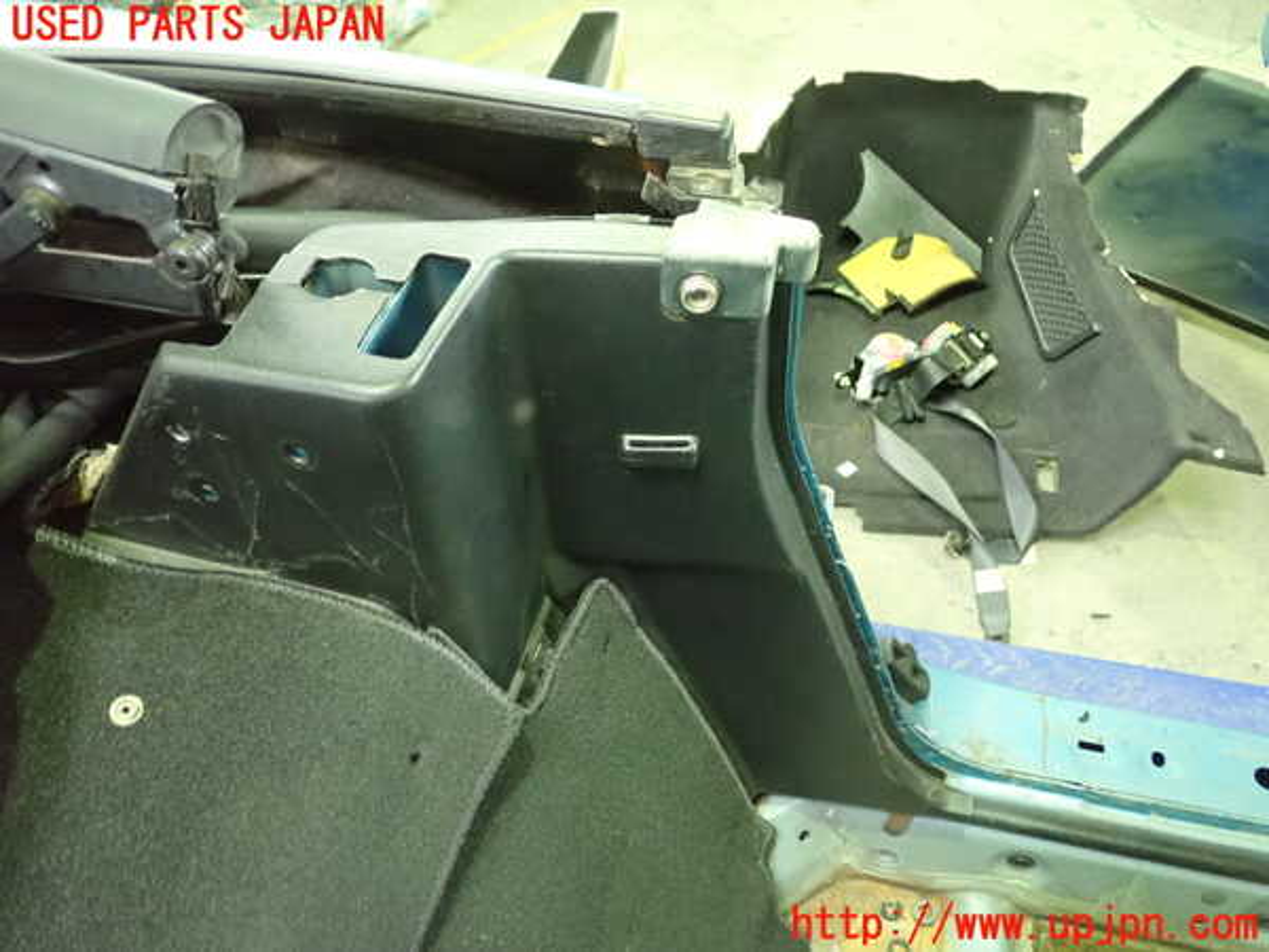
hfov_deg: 60.0
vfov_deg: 46.8
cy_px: 476
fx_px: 1100
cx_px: 634
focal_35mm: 30
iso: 1600
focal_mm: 5.5
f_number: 2.3
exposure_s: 1/30
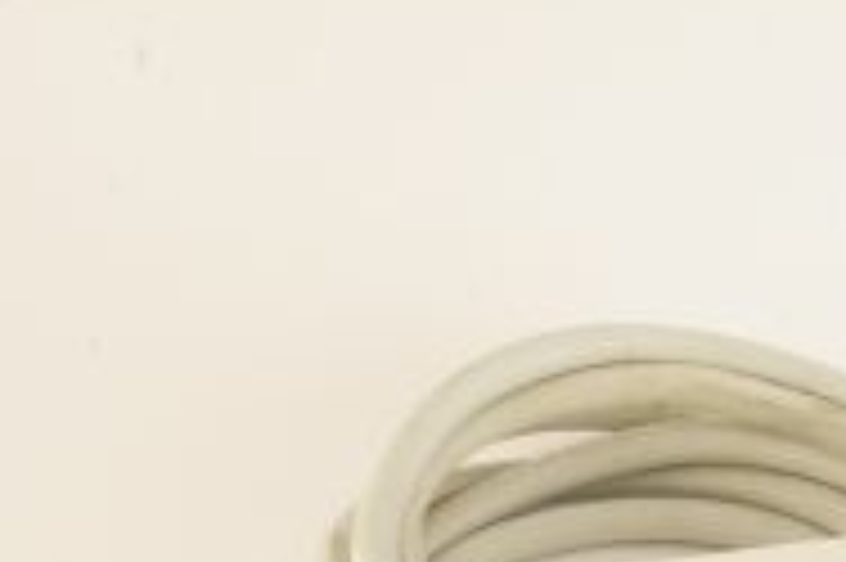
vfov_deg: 8.4
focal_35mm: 160
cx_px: 666
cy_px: 839
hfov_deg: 12.8
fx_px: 3757
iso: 1600
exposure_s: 1/125
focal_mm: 50
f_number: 14
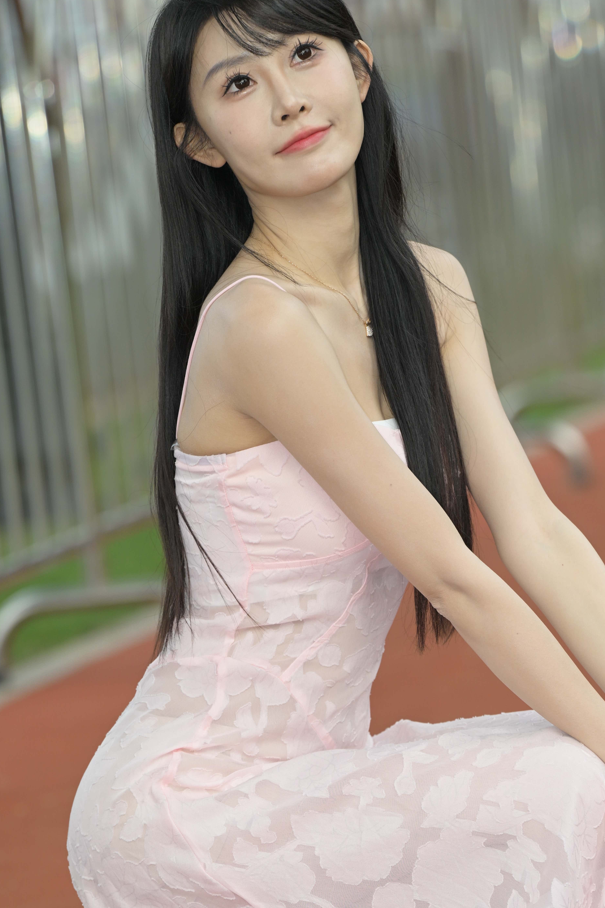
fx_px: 7461
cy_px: 538
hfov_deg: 4.6
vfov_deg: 7.0
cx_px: 368
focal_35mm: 296
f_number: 4.5
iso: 400
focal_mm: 200
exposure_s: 1/200
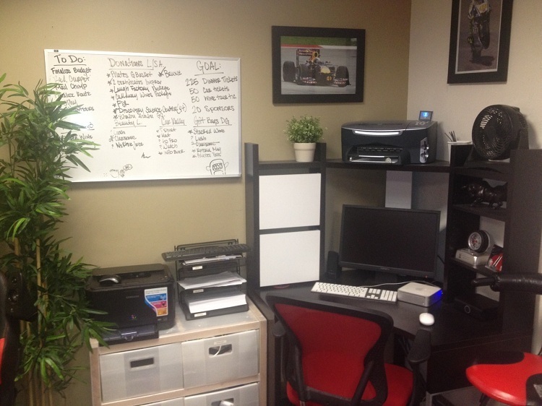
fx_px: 548
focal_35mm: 35
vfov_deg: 40.7
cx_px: 271
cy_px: 203
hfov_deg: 52.6
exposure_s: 1/20
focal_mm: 4.28
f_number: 2.4
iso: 160
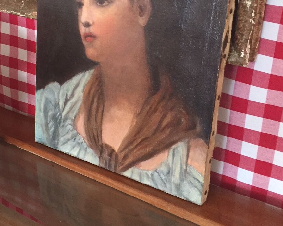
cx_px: 93
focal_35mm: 53
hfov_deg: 35.0
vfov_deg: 28.4
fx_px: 444
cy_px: 72
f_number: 2.2
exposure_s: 1/33
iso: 250
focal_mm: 4.15
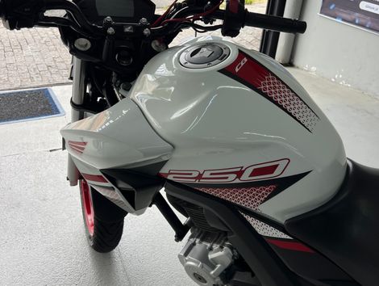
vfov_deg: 53.2
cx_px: 190
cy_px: 143
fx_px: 285
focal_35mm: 26
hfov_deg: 67.2
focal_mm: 5.7
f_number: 1.5
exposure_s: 1/263
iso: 40
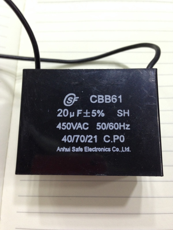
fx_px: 220
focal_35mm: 33
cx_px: 86
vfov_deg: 55.4
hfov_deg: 42.9
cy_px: 115
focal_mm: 4.12
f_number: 2.4
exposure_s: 1/20
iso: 160
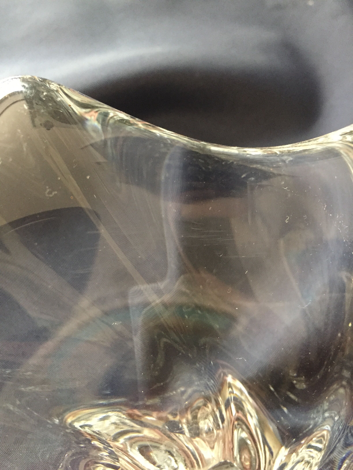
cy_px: 235
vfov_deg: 61.7
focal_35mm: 29
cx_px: 176
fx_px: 394
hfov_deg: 48.2
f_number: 2.2
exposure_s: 1/17
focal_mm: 4.15
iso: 320
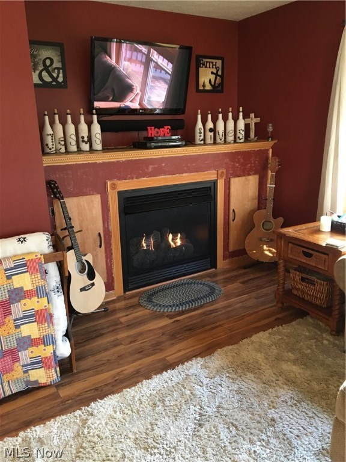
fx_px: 386
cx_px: 173
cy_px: 231
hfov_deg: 48.2
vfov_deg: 61.7
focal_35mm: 29
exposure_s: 1/30
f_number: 2.2
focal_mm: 4.15
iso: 200
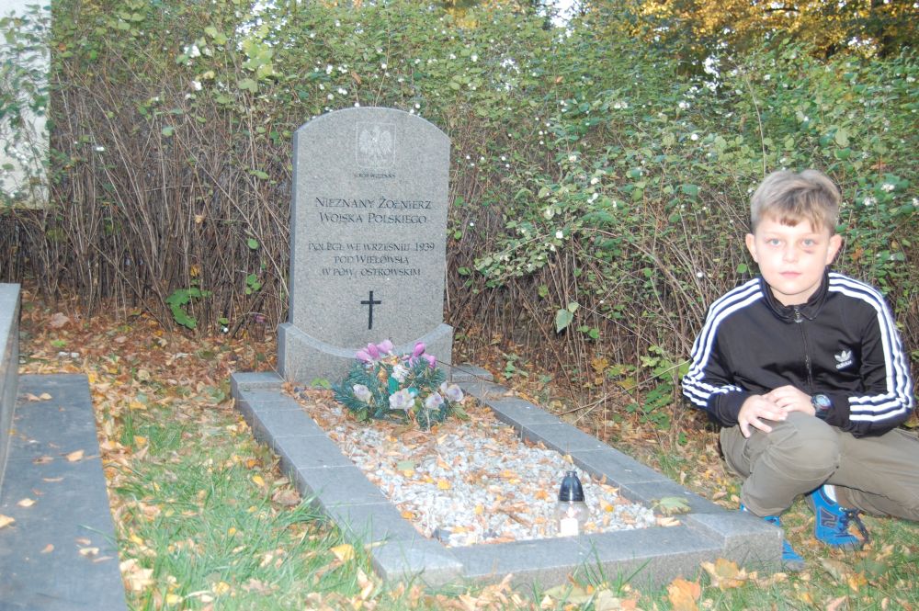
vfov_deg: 31.8
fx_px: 1071
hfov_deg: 46.4
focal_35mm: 42
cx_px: 460
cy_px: 306
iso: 400
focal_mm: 28
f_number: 4.2
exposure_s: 1/60
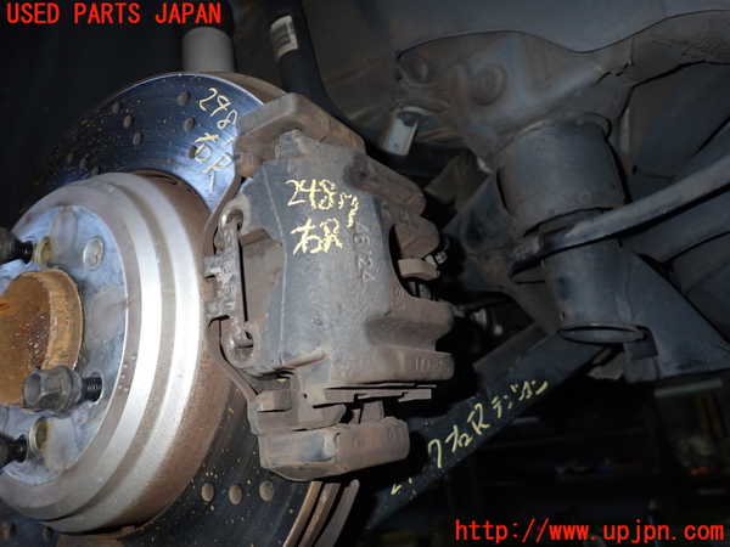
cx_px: 365
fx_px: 527
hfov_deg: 69.4
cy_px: 274
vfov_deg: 54.9
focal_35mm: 25
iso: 320
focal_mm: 4.5
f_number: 5.6
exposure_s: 1/30
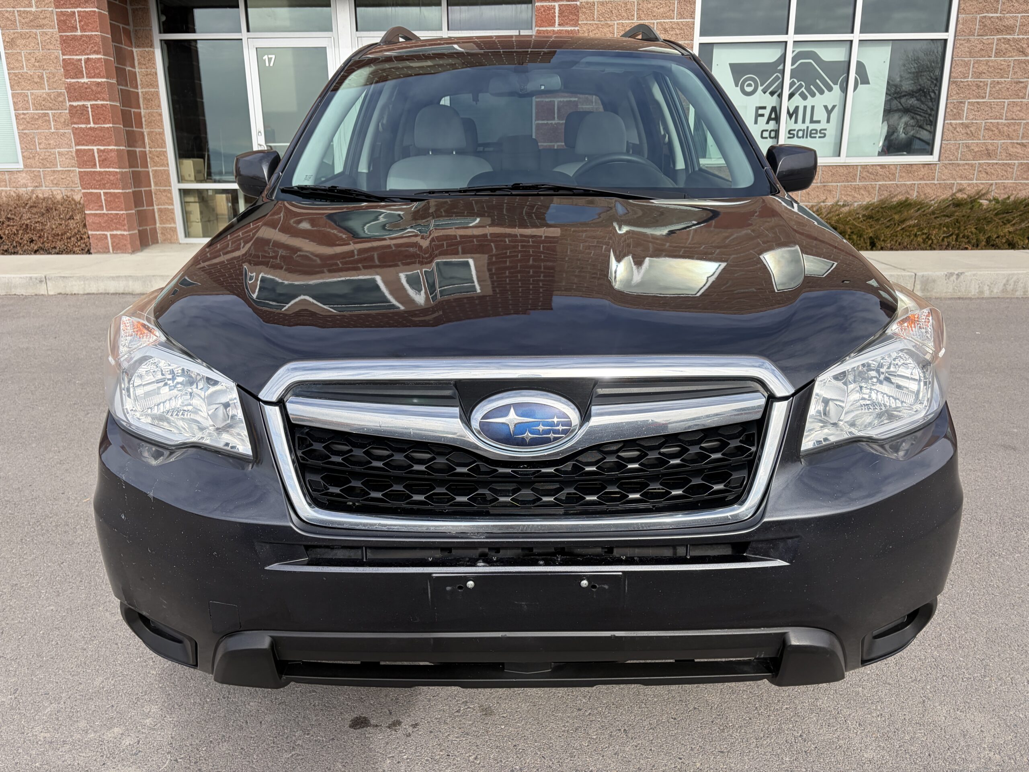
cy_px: 386
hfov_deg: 67.3
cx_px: 514
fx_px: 773
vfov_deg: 53.1
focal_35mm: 26
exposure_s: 1/1626
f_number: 1.6
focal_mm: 5.96
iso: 50
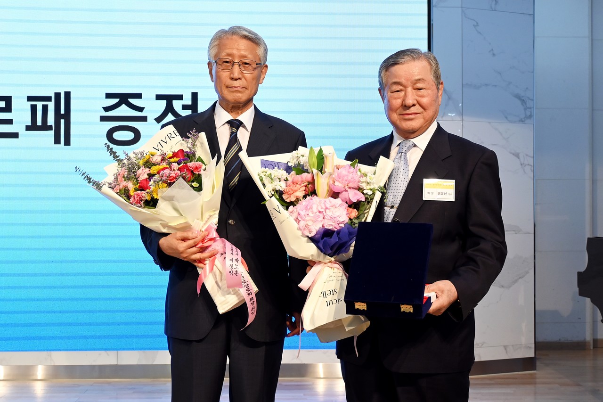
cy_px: 201
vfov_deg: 27.7
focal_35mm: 49
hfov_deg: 40.5
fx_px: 816
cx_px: 302
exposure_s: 1/125
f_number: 5
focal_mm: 32.5
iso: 720
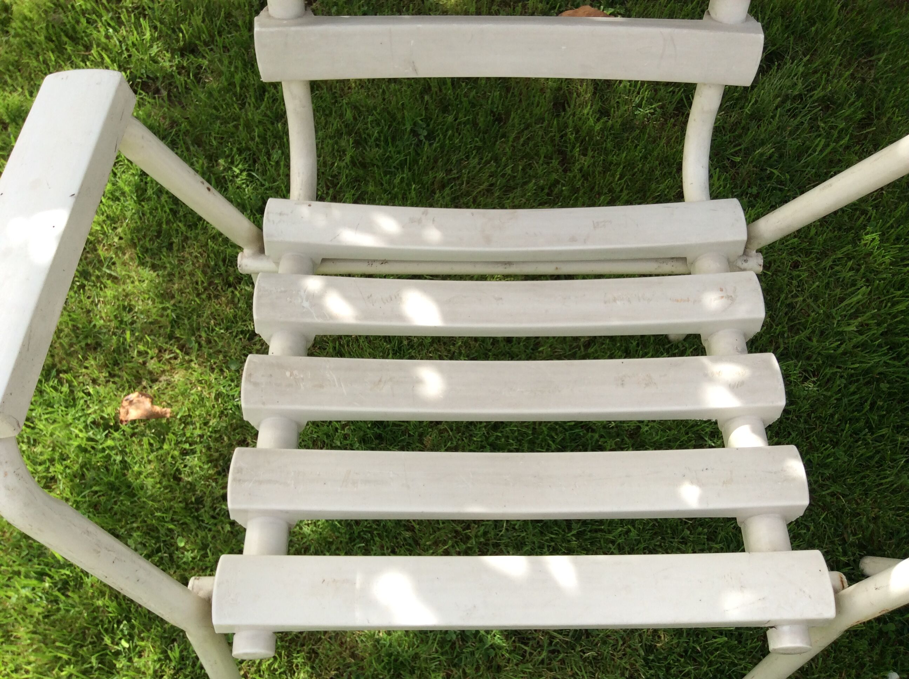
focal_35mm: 32
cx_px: 454
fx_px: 839
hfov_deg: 56.9
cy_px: 340
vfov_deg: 44.1
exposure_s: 1/506
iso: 32
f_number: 2.4
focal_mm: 3.3
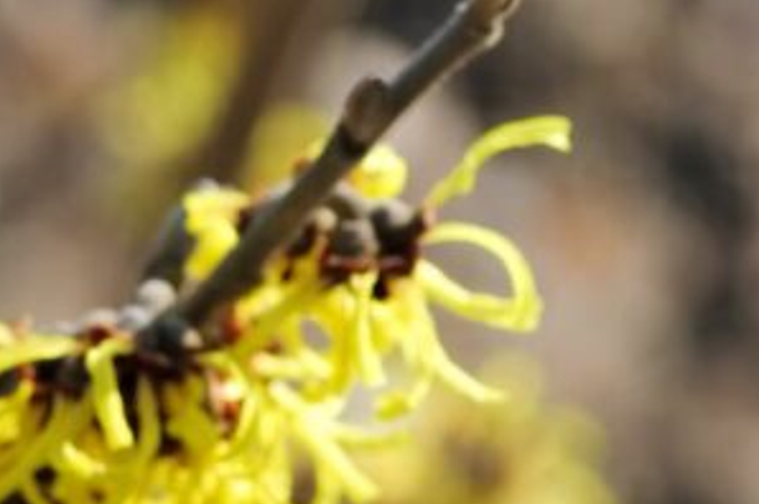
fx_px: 8908
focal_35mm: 423
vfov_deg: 3.2
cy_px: 276
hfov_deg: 4.8
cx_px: -718
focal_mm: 70
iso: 200
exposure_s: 1/500
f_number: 8
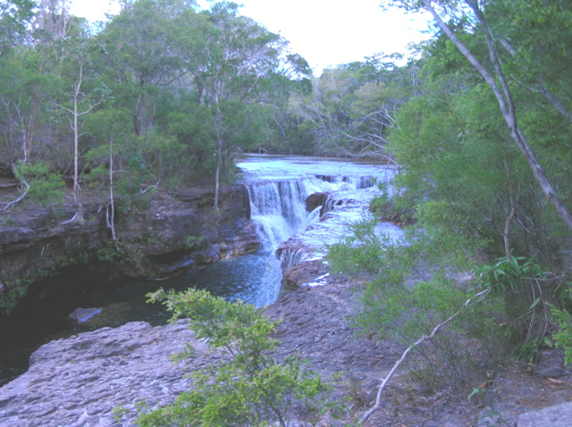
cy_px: 214
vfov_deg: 30.8
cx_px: 286
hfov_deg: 40.5
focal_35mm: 47
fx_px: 775
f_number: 2.9
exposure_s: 1/140
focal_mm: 7.8
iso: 50
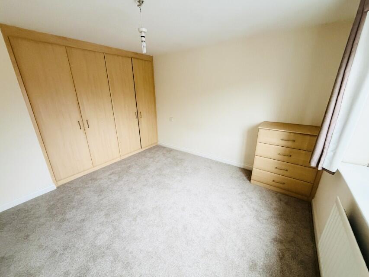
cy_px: 138
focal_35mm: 14
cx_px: 184
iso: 500
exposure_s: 1/60
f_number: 2.2
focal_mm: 2.22
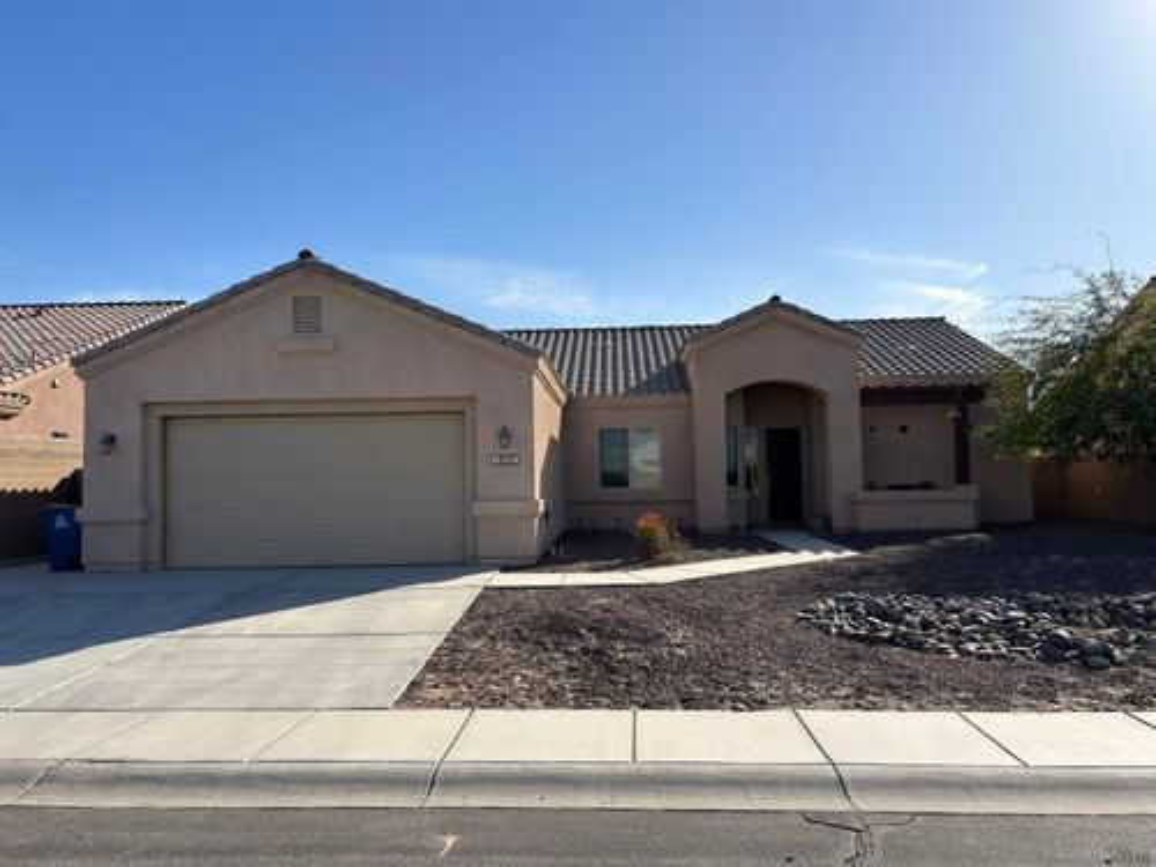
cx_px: 578
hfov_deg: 67.3
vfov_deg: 53.1
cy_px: 434
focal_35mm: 26
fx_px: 868
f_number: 1.5
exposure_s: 1/5587
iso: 50
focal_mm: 5.7
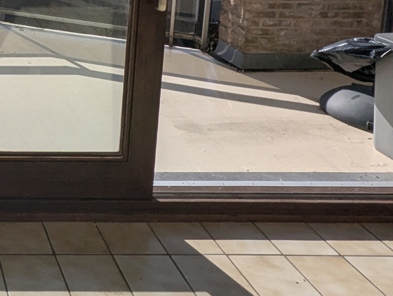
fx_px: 478
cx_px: -100
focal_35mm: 42
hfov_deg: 34.1
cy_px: -66
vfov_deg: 29.3
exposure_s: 1/3268
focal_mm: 1.95
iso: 45
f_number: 2.2
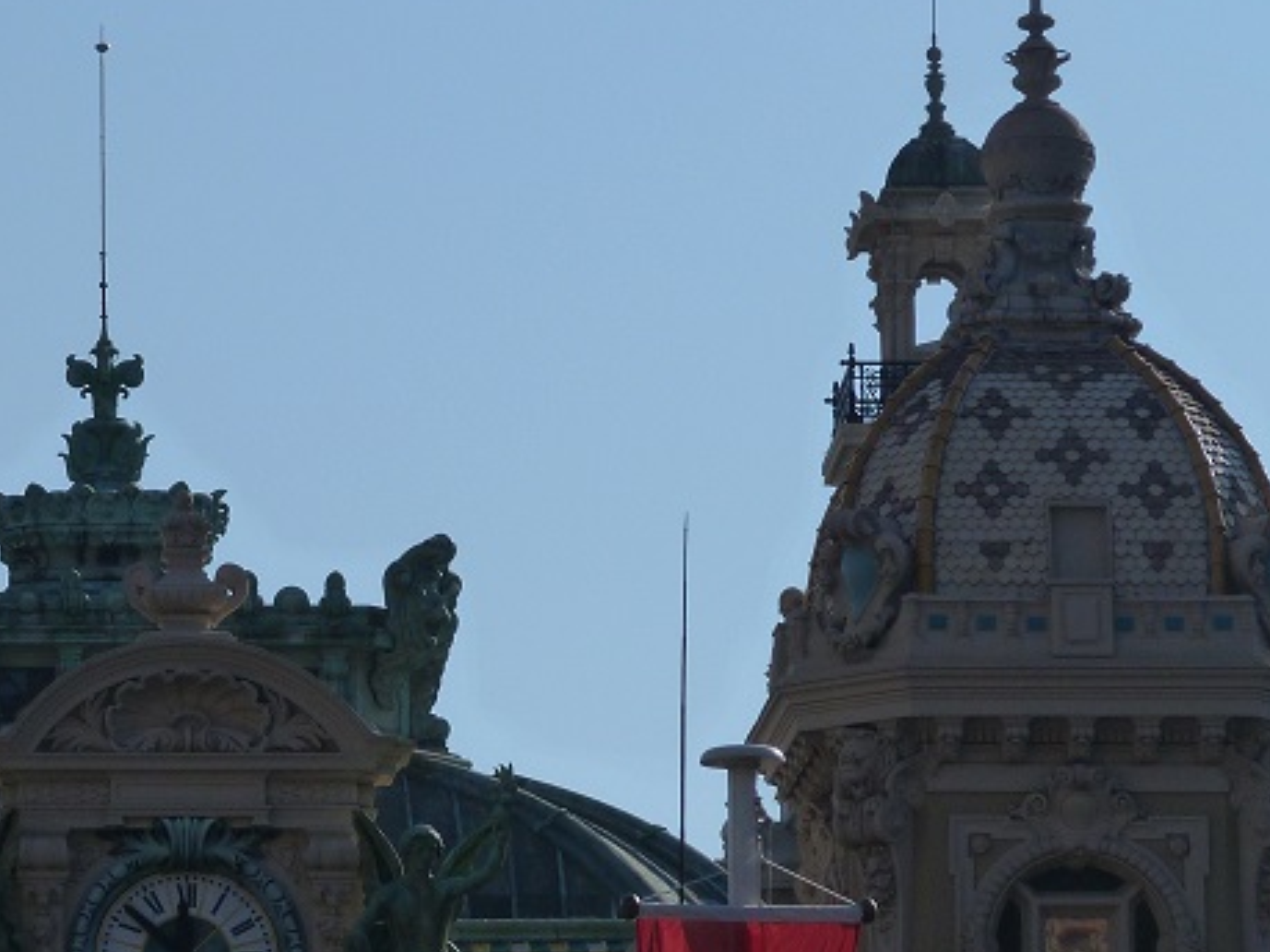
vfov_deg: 5.6
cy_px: 541
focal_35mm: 263
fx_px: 9646
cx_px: 105
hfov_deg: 7.5
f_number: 5.6
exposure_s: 1/640
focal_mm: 24.2
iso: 125
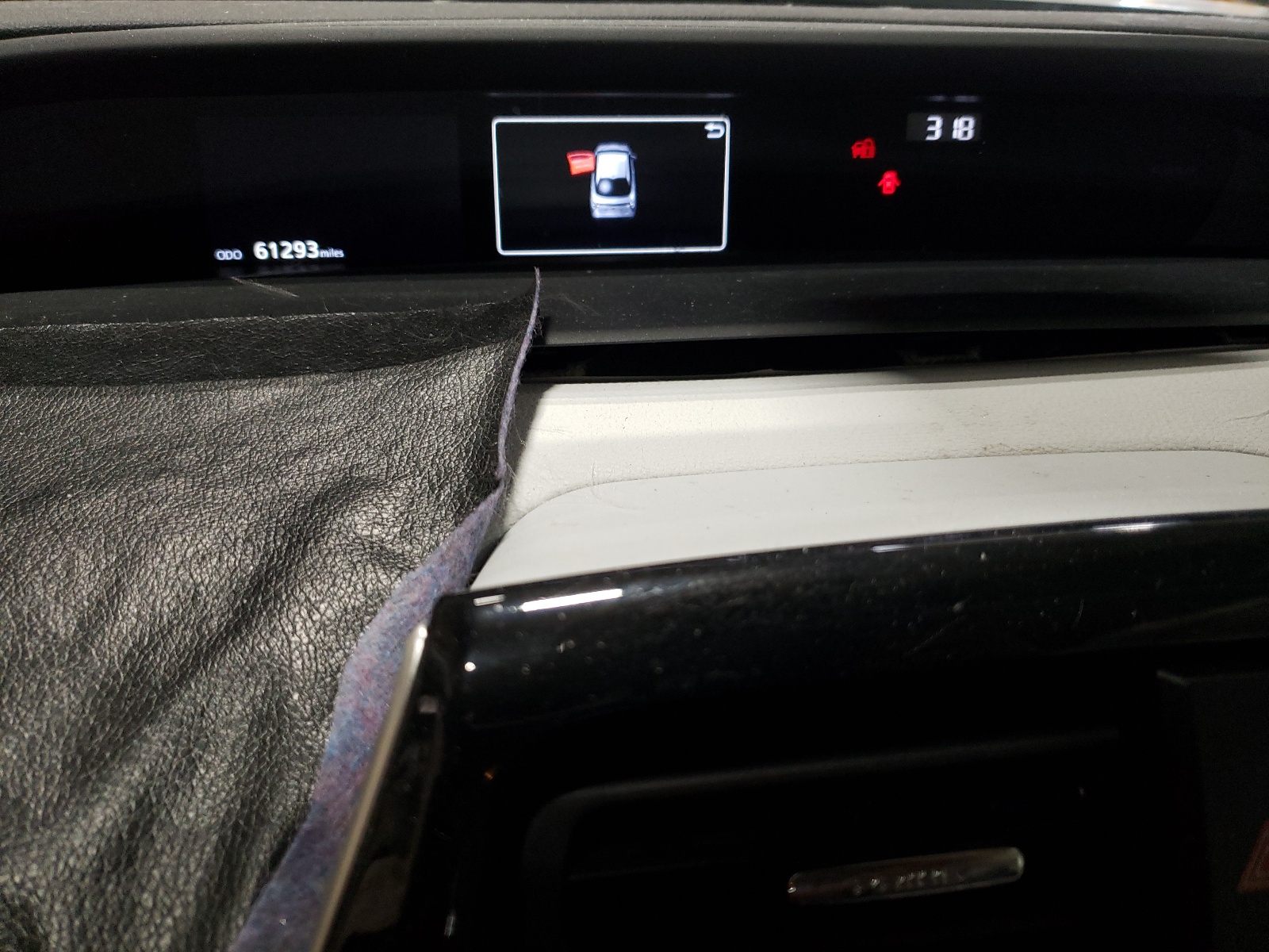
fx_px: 953
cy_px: 476
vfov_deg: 53.1
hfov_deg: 67.3
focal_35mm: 26
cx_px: 634
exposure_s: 1/60.2
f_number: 1.5
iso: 152
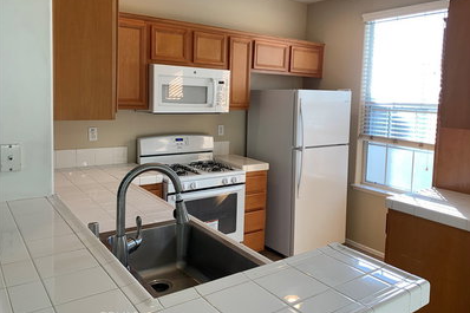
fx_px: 378
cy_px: 135
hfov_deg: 63.6
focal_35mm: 29
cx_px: 247
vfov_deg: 44.8
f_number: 1.8
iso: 32
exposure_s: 1/120
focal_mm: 4.25
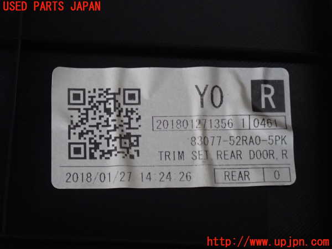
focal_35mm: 100
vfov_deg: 14.8
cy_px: 124
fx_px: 959
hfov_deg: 19.6
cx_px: 166
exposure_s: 1/25
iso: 1250
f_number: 6.3
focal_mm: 18
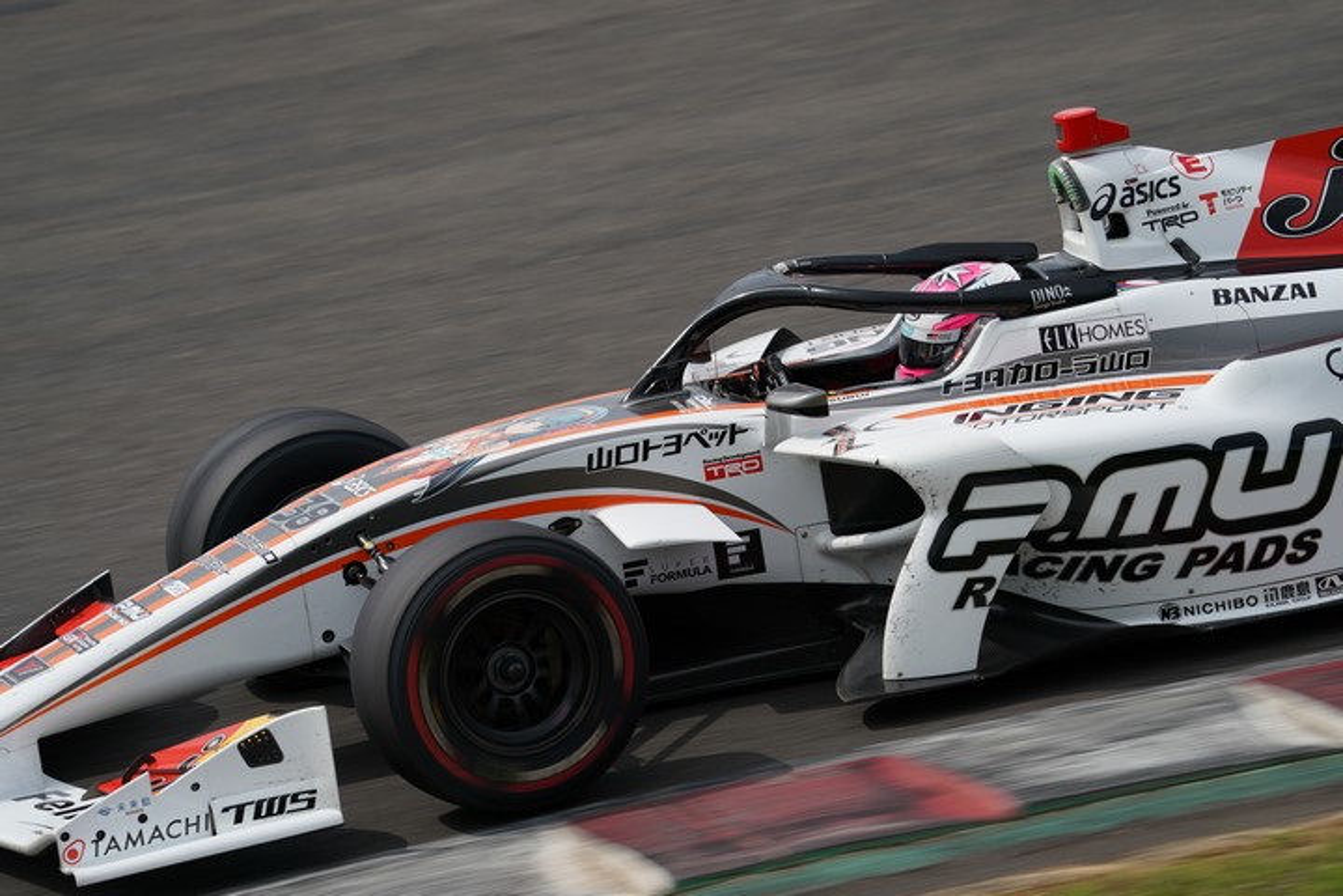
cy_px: 448
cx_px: 672
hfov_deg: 4.5
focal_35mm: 456
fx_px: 17010
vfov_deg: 3.0
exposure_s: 1/640
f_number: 6.3
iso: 100
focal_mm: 456
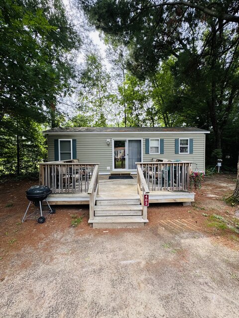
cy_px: 159
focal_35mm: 14
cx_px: 120
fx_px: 129
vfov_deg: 102.1
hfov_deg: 85.7
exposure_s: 1/222
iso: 40
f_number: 2.2
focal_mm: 2.22
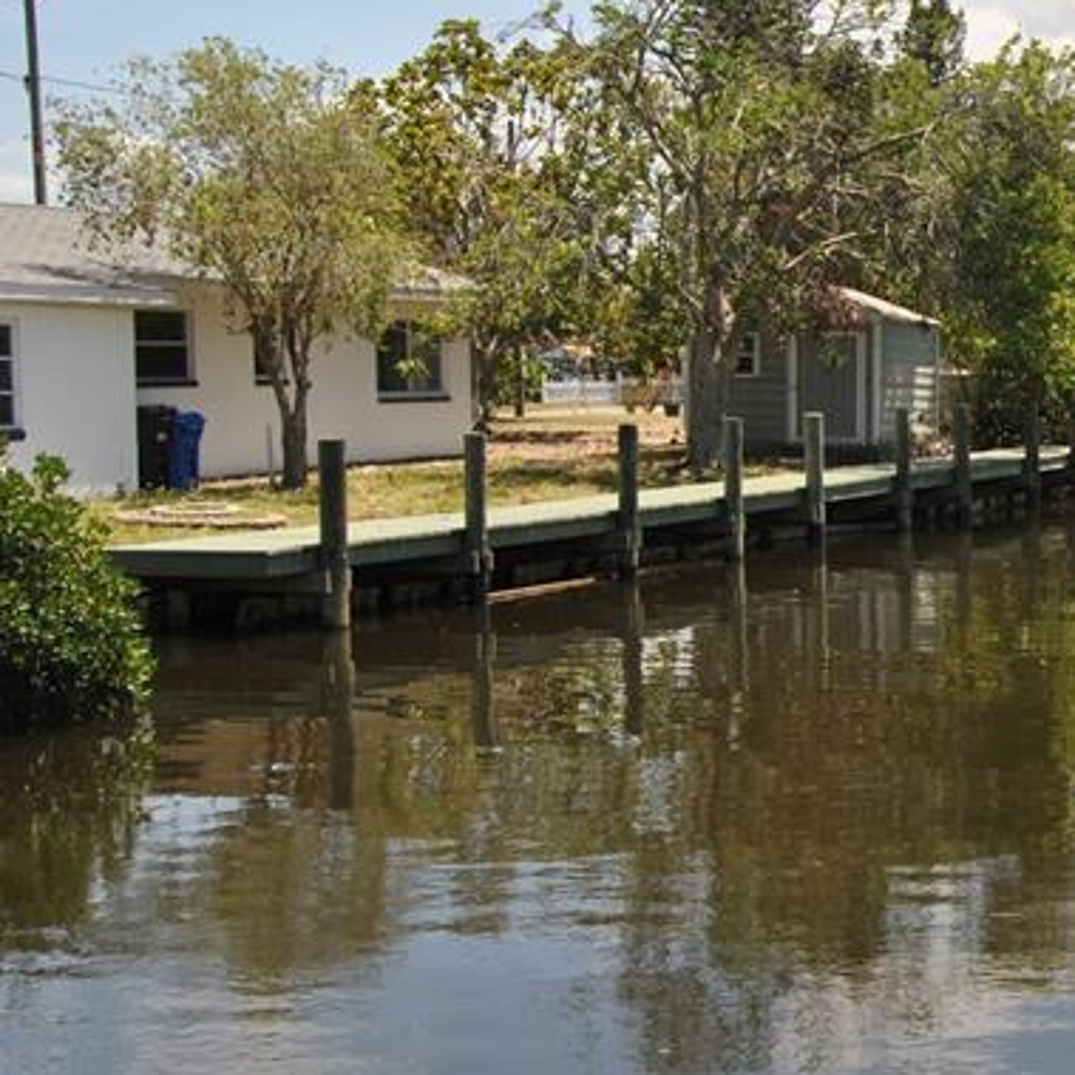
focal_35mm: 62
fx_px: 2178
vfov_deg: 27.7
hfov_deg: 24.4
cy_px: 555
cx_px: 1384
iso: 100
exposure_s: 1/250
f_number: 8
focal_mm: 18
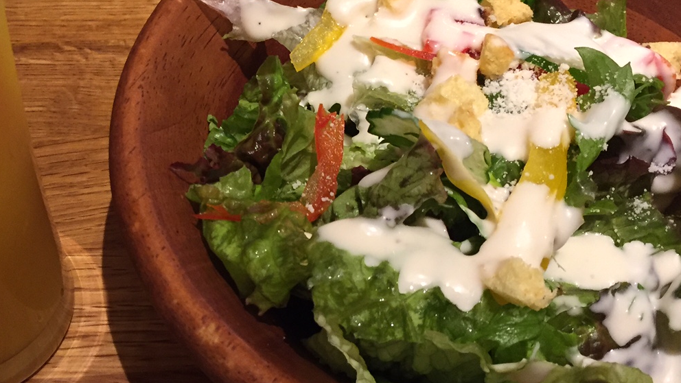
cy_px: 206
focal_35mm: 52
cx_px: 255
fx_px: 939
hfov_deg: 39.6
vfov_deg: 23.1
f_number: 2.2
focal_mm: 4.15
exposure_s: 1/33
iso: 200
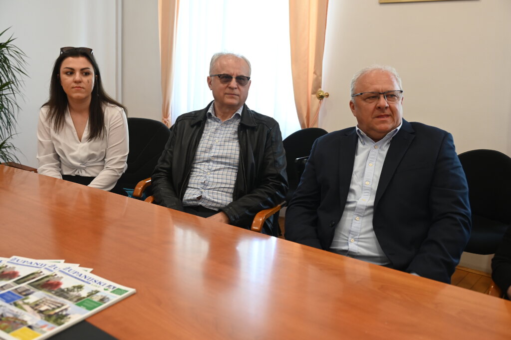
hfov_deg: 53.2
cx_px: 256
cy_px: 170
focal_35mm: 36
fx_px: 511
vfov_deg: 36.8
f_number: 4.8
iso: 1100
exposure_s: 1/40
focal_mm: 36
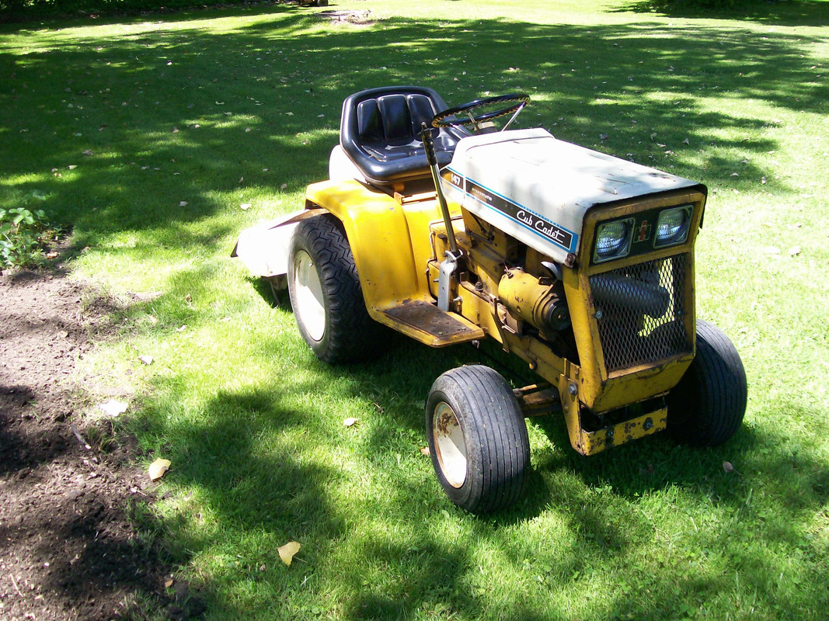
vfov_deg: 39.6
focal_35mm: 36
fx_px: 862
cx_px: 414
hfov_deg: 51.4
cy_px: 310
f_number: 2.7
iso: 80
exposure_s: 1/281
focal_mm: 6
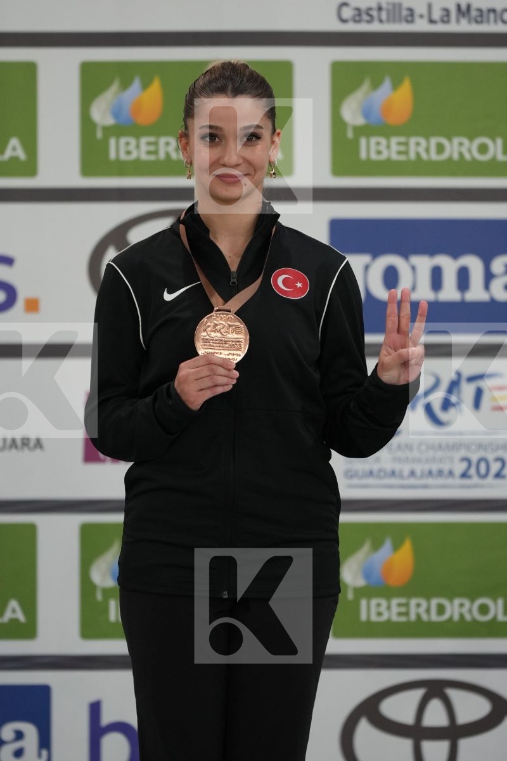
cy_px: 380
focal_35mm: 300
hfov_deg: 4.6
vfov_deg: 6.9
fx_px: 6337
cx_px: 254
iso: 1600
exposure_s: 1/500
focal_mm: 200
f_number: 2.8
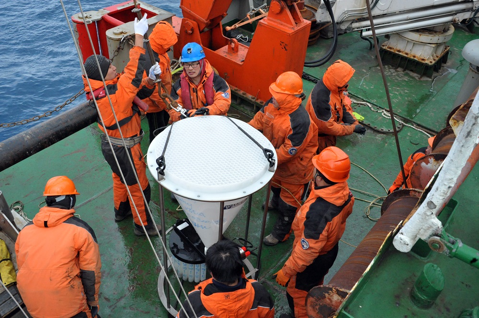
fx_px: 452
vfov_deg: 38.8
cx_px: 240
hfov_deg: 55.8
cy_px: 159
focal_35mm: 34
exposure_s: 1/800
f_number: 14
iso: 6400
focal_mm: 34
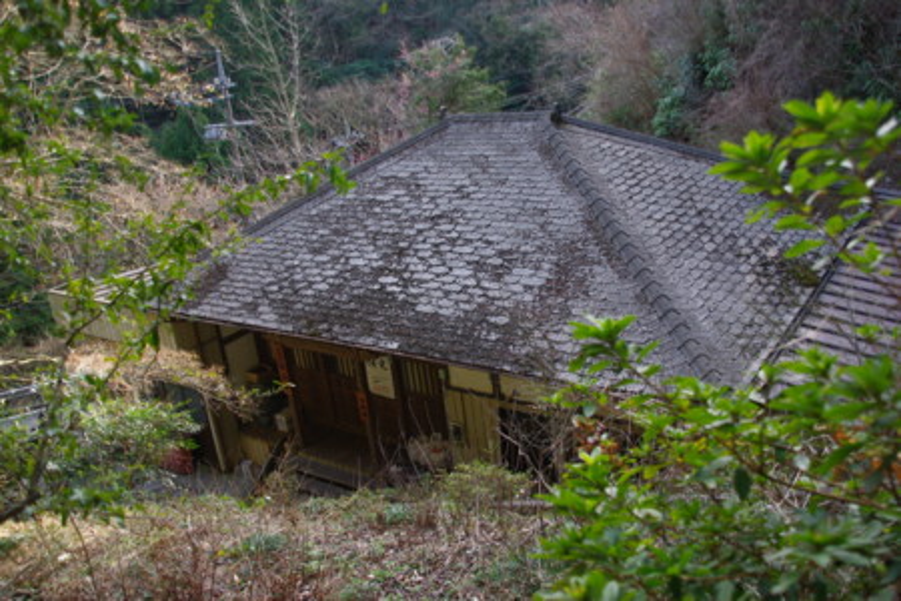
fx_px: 826
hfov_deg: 57.2
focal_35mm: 33
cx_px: 450
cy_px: 300
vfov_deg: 40.0
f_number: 4
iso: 100
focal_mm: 22
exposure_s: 1/45
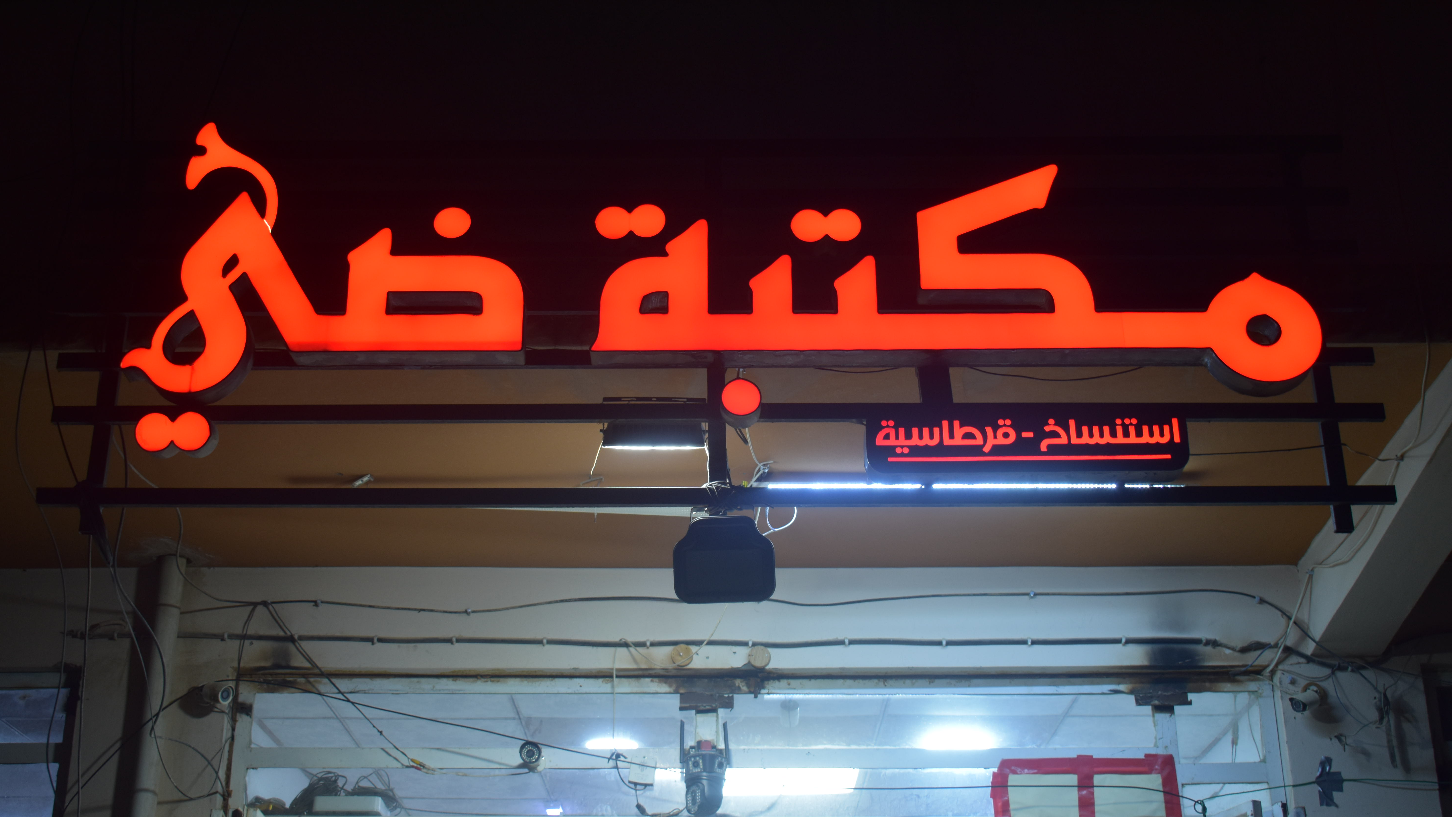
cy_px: 406
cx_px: 717
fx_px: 1907
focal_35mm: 50
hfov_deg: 41.7
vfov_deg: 24.2
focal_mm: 31
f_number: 4.2
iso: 400
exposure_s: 1/40
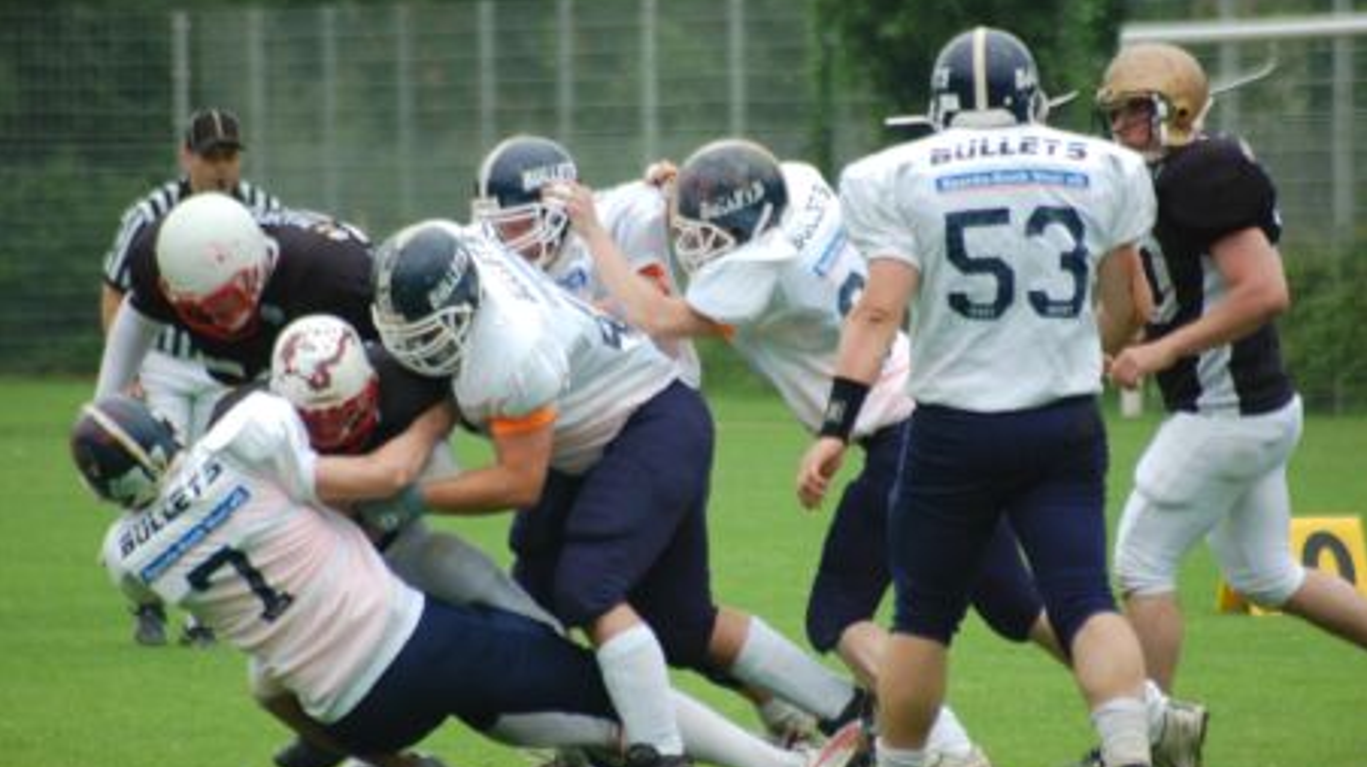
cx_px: 684
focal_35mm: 473
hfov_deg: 4.6
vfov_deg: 2.6
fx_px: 17134
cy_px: 440
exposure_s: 1/500
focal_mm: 300
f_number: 5.6
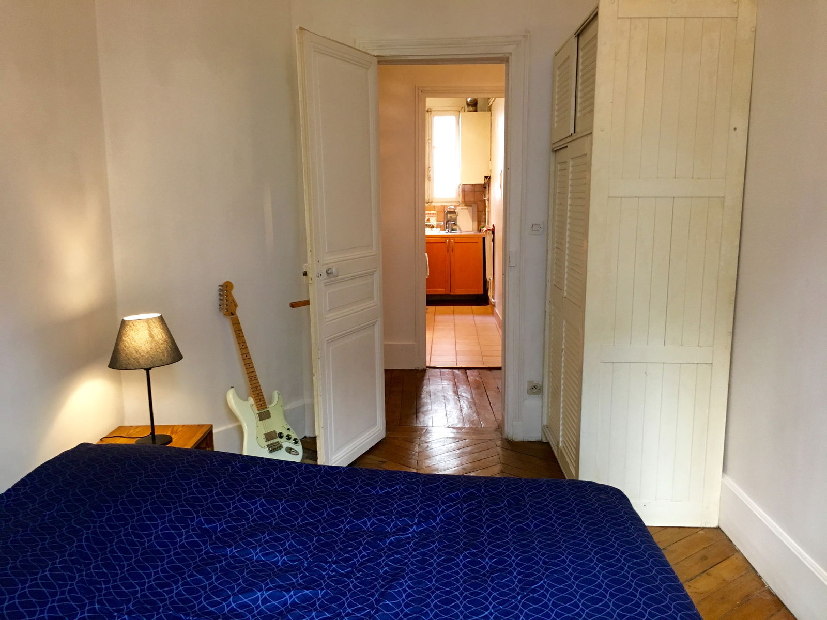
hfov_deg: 61.7
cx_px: 414
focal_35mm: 29
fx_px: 693
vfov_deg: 48.2
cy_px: 310
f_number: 2.2
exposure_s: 1/33
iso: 160
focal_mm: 4.15
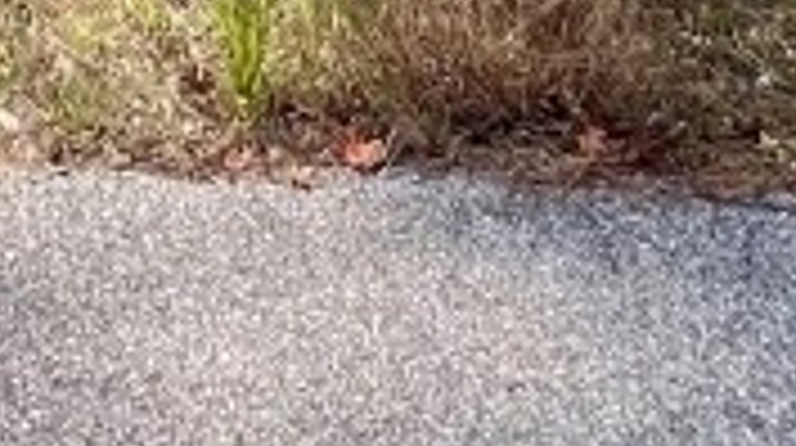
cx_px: -216
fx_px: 1728
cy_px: -1212
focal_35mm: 82
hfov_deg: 23.2
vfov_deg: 8.8
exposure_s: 1/1043
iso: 32
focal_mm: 1.57
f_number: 1.8
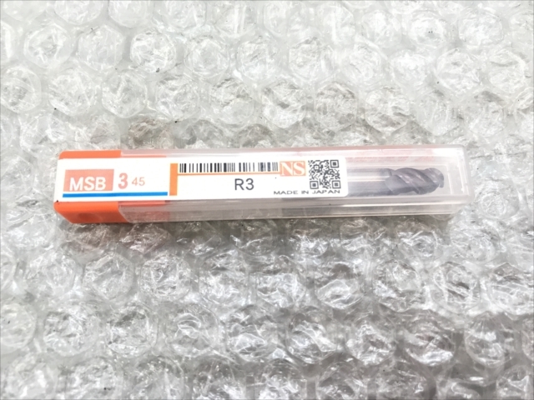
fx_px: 432
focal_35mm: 28
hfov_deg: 63.4
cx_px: 267
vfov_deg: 49.7
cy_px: 200
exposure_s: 1/40
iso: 25
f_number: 1.8
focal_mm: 3.99
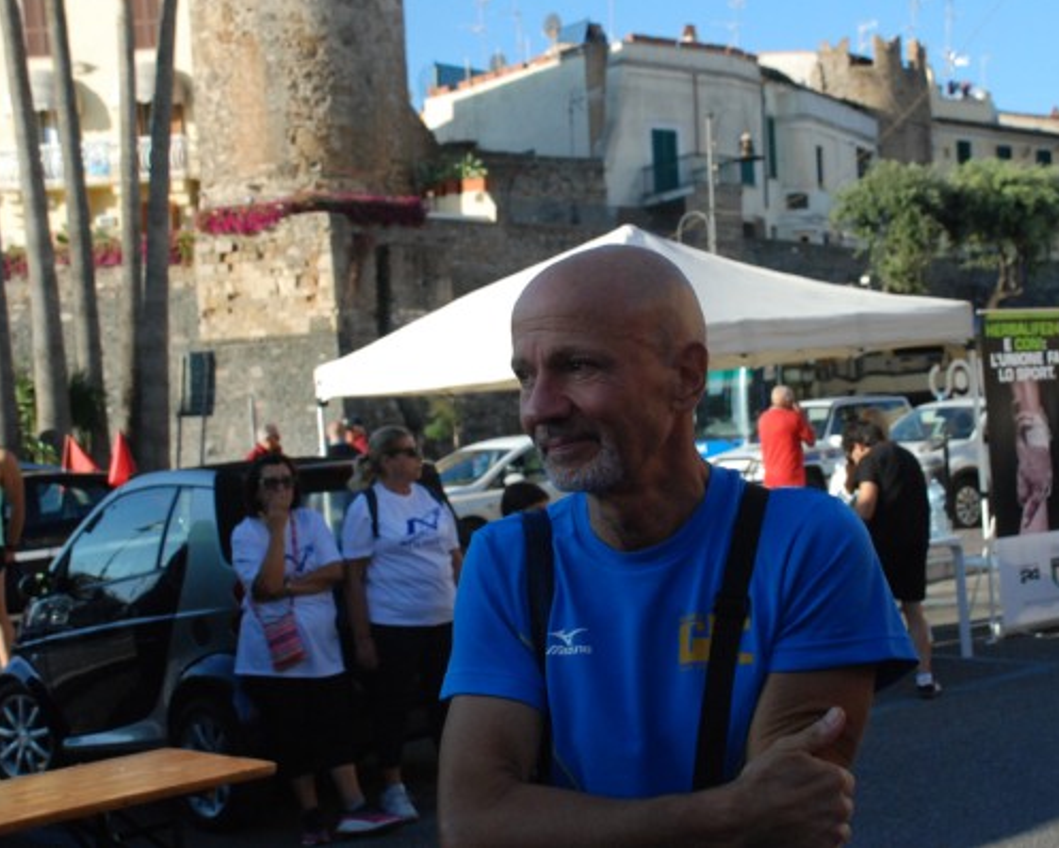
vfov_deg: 25.6
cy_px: 421
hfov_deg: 31.6
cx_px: 616
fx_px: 1868
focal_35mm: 60
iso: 1000
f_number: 6.3
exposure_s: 1/1600
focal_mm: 35
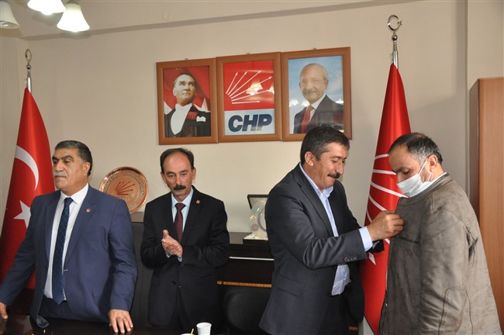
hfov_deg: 51.3
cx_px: 252
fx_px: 524
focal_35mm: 38
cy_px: 168
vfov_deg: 35.4
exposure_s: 1/60
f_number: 5
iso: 1600
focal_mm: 25
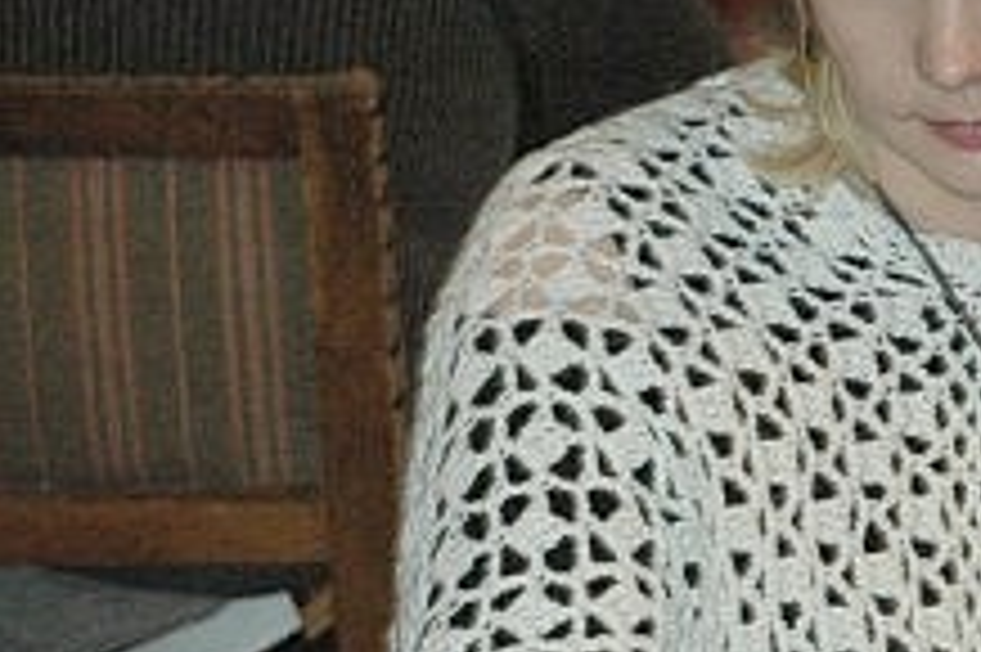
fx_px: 7896
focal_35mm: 290
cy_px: 351
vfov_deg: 4.7
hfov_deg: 7.1
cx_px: 878
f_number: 5
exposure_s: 1/60
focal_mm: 70
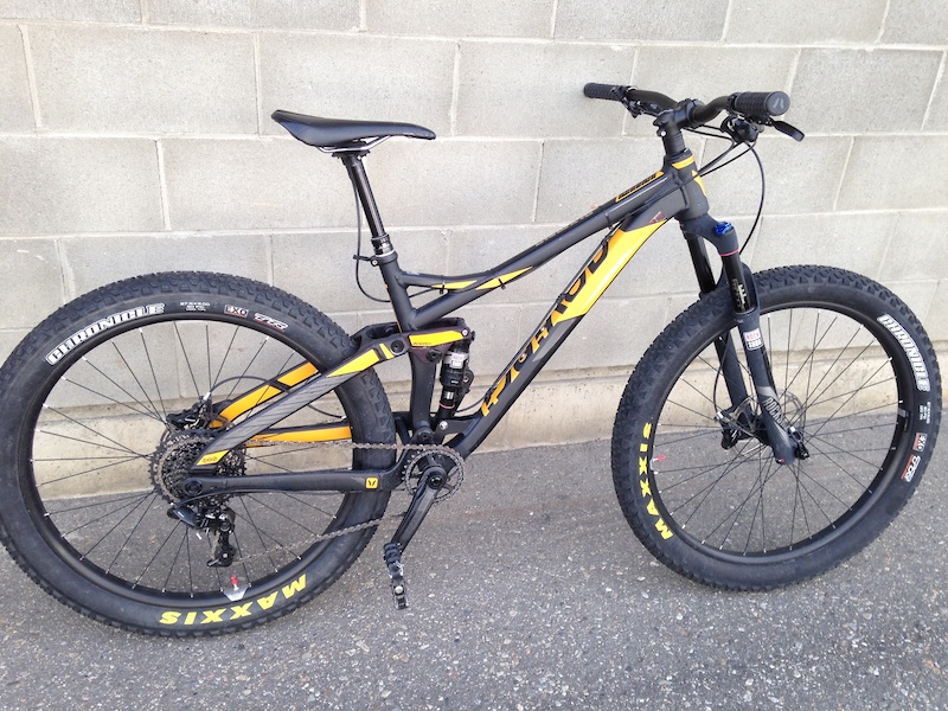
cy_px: 356
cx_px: 474
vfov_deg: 42.9
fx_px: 904
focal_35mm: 33
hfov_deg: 55.4
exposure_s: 1/121
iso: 50
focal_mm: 4.12
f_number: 2.4
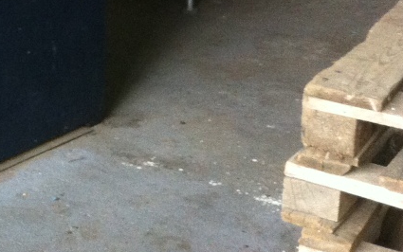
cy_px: -200
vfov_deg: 10.9
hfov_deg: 16.9
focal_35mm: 113
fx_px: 1242
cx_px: -179
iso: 250
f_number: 2.8
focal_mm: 3.85
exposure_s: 1/15
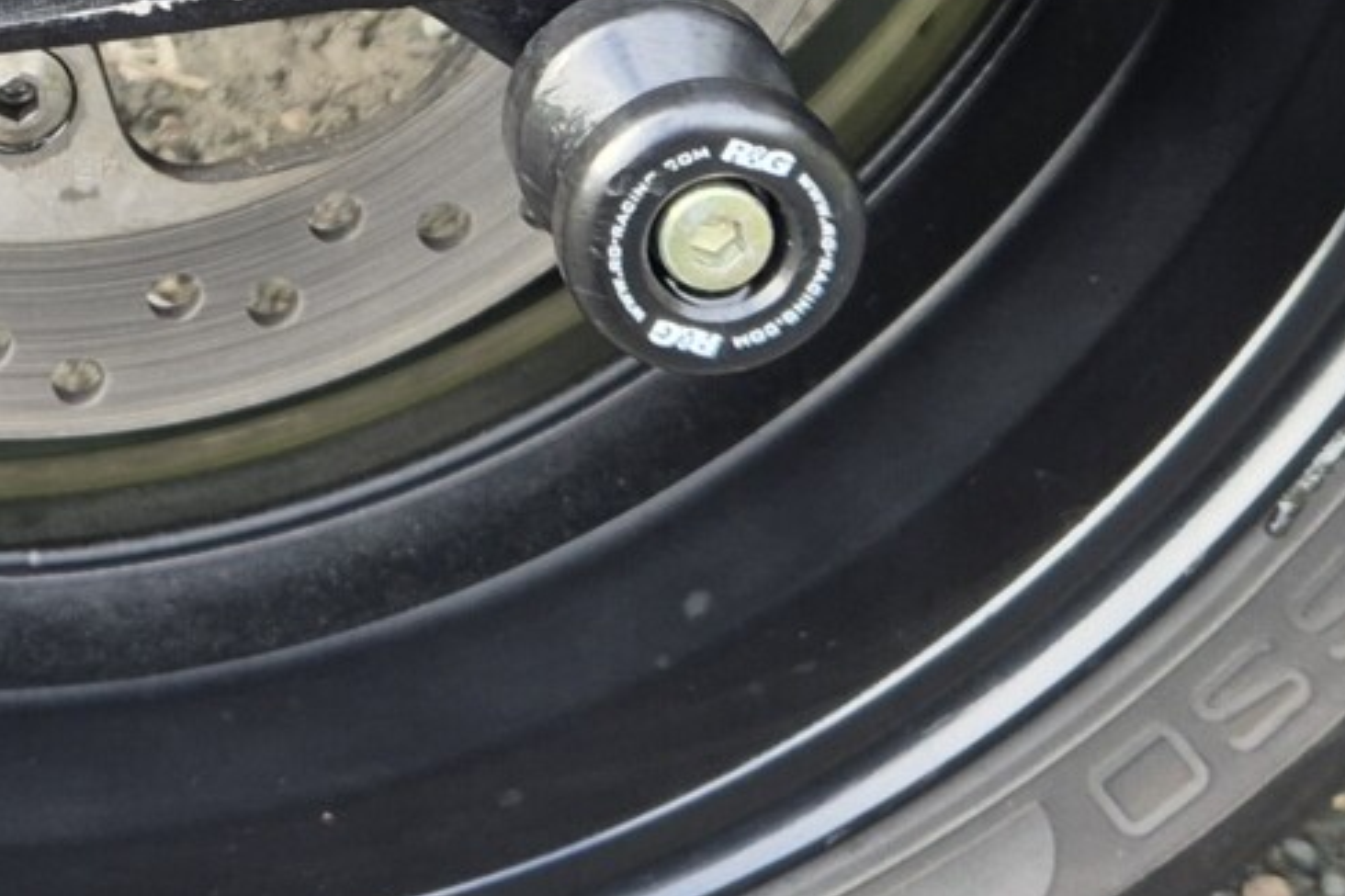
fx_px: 3660
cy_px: -532
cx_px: -157
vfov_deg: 13.0
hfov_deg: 19.9
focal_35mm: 98
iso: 80
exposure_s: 1/180
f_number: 1.8
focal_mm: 5.4
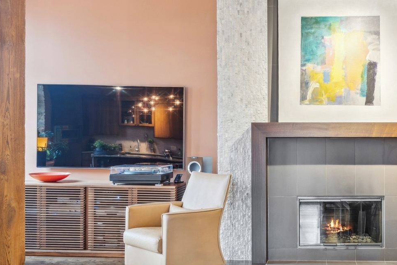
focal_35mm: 40
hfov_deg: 45.9
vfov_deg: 33.4
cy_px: 149
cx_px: 320
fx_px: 441
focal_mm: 24
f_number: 9
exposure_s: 1/1.25
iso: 320
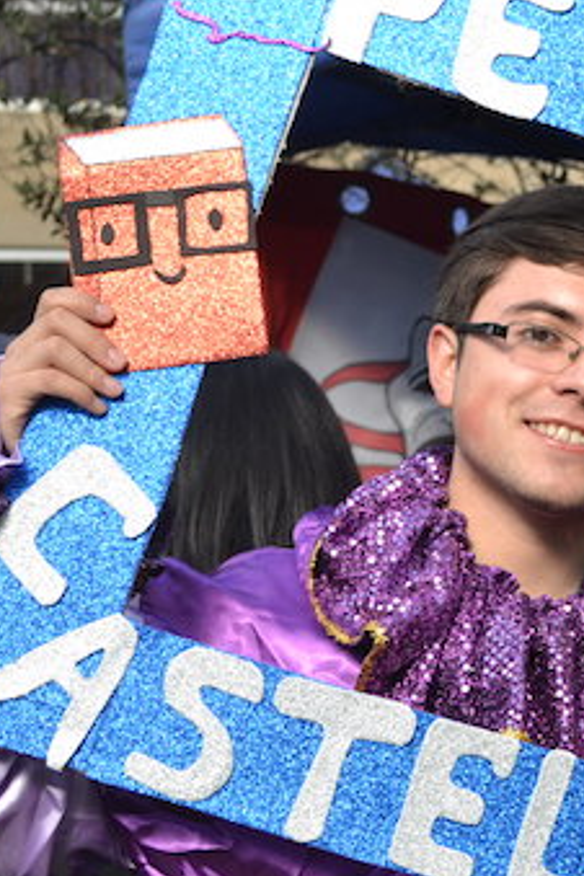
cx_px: 749
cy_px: 464
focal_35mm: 102
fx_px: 2482
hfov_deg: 13.0
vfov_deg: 20.0
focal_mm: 36
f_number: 5.6
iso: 160
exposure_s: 1/125
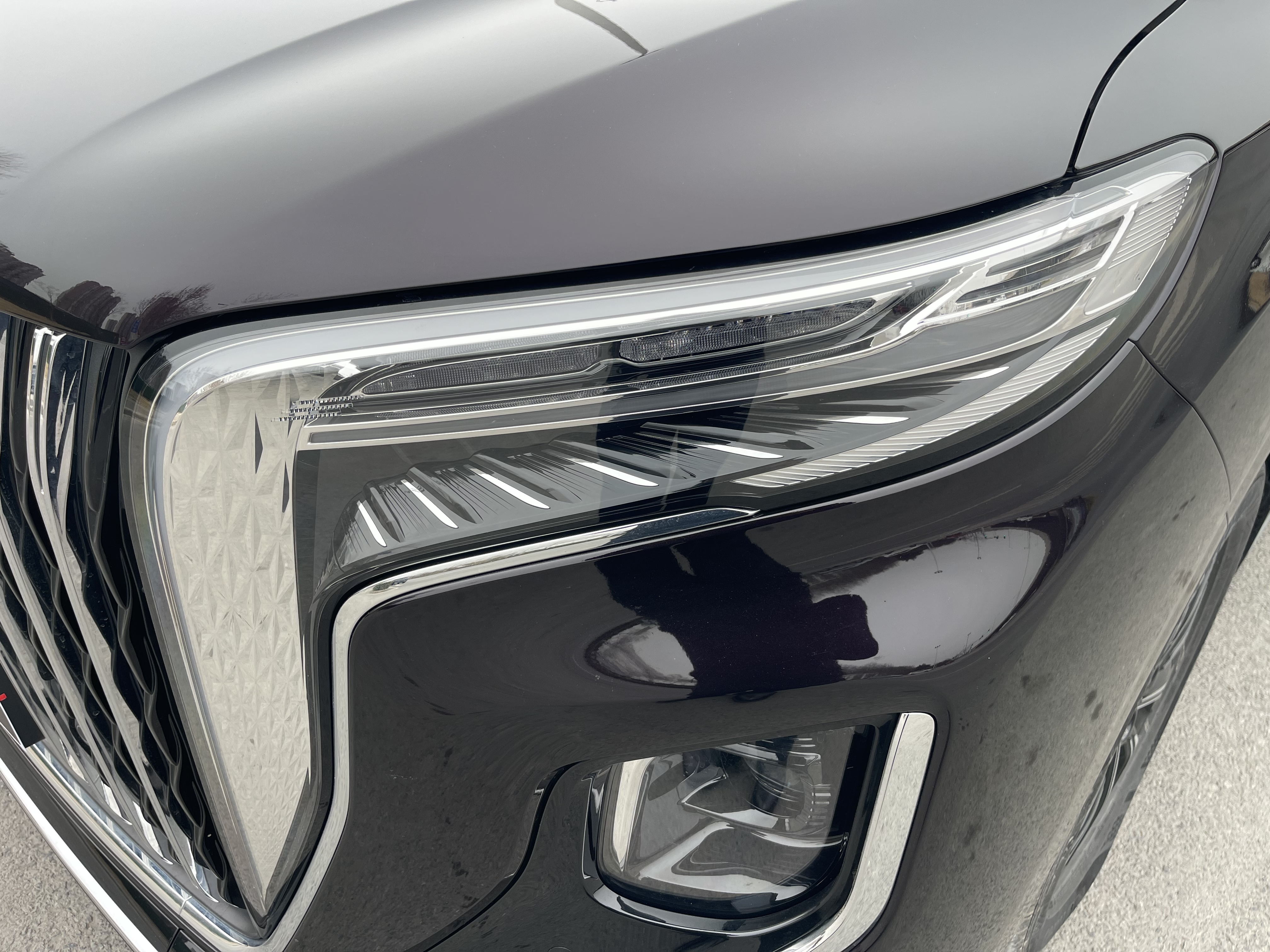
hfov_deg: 69.4
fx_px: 917
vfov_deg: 54.9
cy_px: 476
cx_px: 635
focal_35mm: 25
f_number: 1.6
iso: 32
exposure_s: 1/190
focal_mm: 5.1
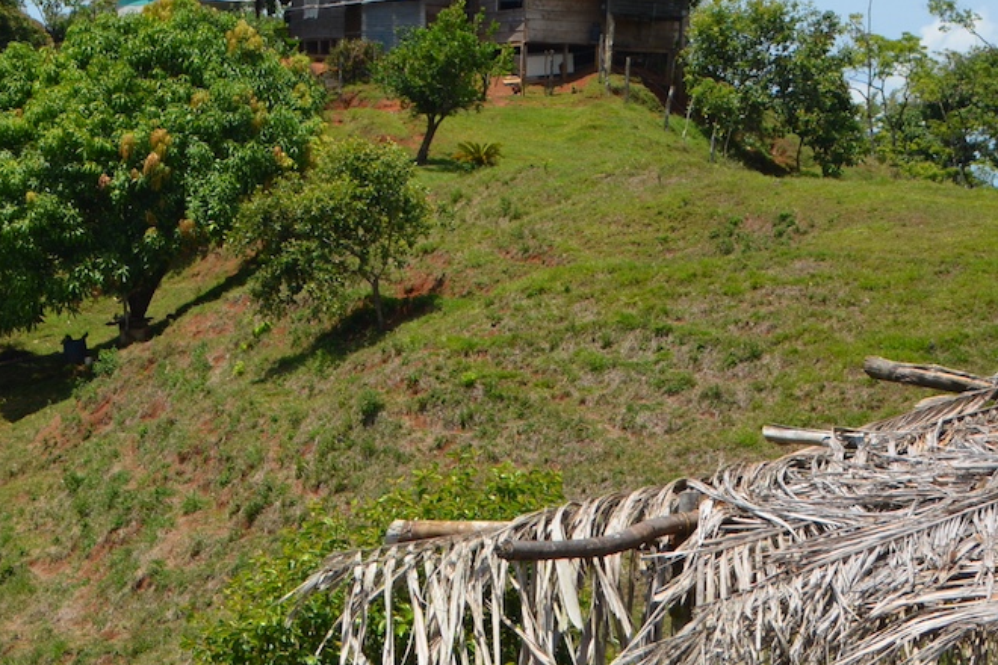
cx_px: 33
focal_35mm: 146
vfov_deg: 9.4
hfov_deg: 13.9
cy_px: 152
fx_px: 4047
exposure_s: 1/200
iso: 100
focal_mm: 32
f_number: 11
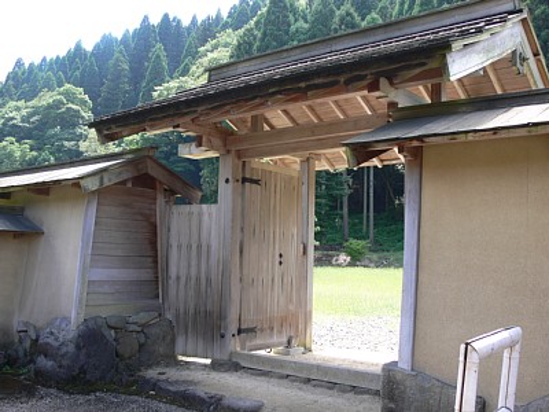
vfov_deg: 40.7
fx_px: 555
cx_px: 274
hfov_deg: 52.6
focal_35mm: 35
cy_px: 206
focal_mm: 7.4
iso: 80
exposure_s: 1/80
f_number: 4
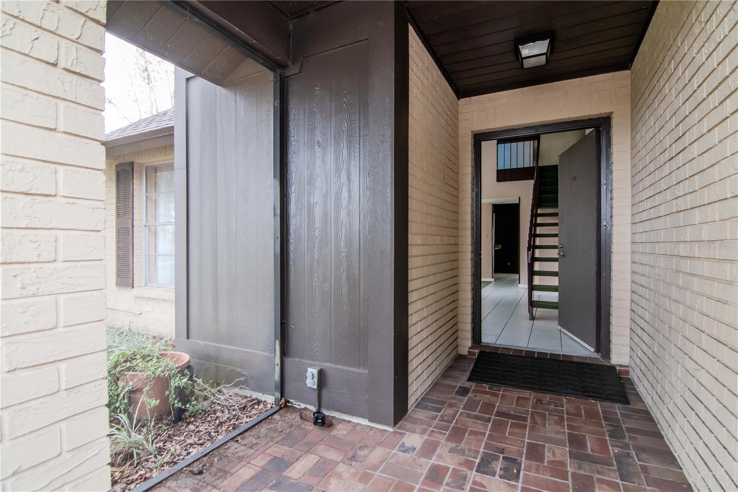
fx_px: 338
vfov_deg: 72.0
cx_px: 369
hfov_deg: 95.0
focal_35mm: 16
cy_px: 246
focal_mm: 11
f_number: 7.1
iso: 1000
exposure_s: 1/25
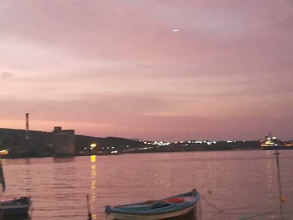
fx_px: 559
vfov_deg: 22.3
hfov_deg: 29.4
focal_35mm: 66
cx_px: 146
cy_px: 110
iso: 800
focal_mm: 3.83
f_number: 2.2
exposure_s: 1/14.3
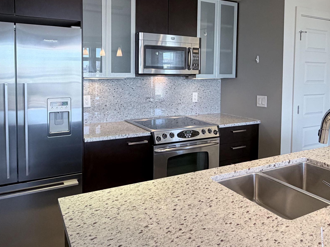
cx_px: 144
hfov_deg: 65.1
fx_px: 257
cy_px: 87
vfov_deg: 50.6
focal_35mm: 27
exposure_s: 1/60
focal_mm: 2.22
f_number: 2.2
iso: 200
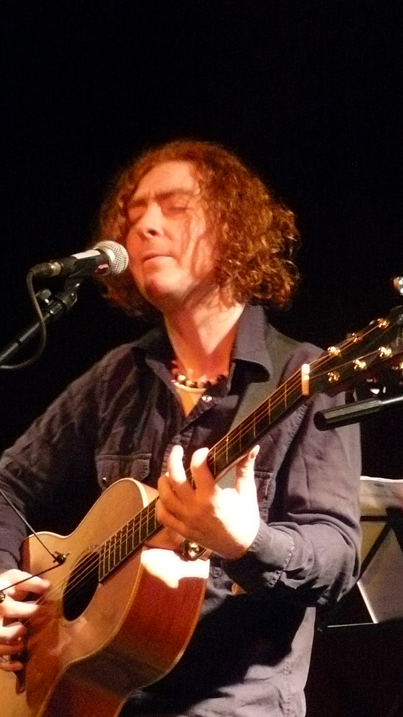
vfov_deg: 13.2
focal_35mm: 163
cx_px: 216
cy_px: 393
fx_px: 3096
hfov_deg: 7.4
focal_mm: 14.9
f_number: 3.2
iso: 400
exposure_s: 1/6
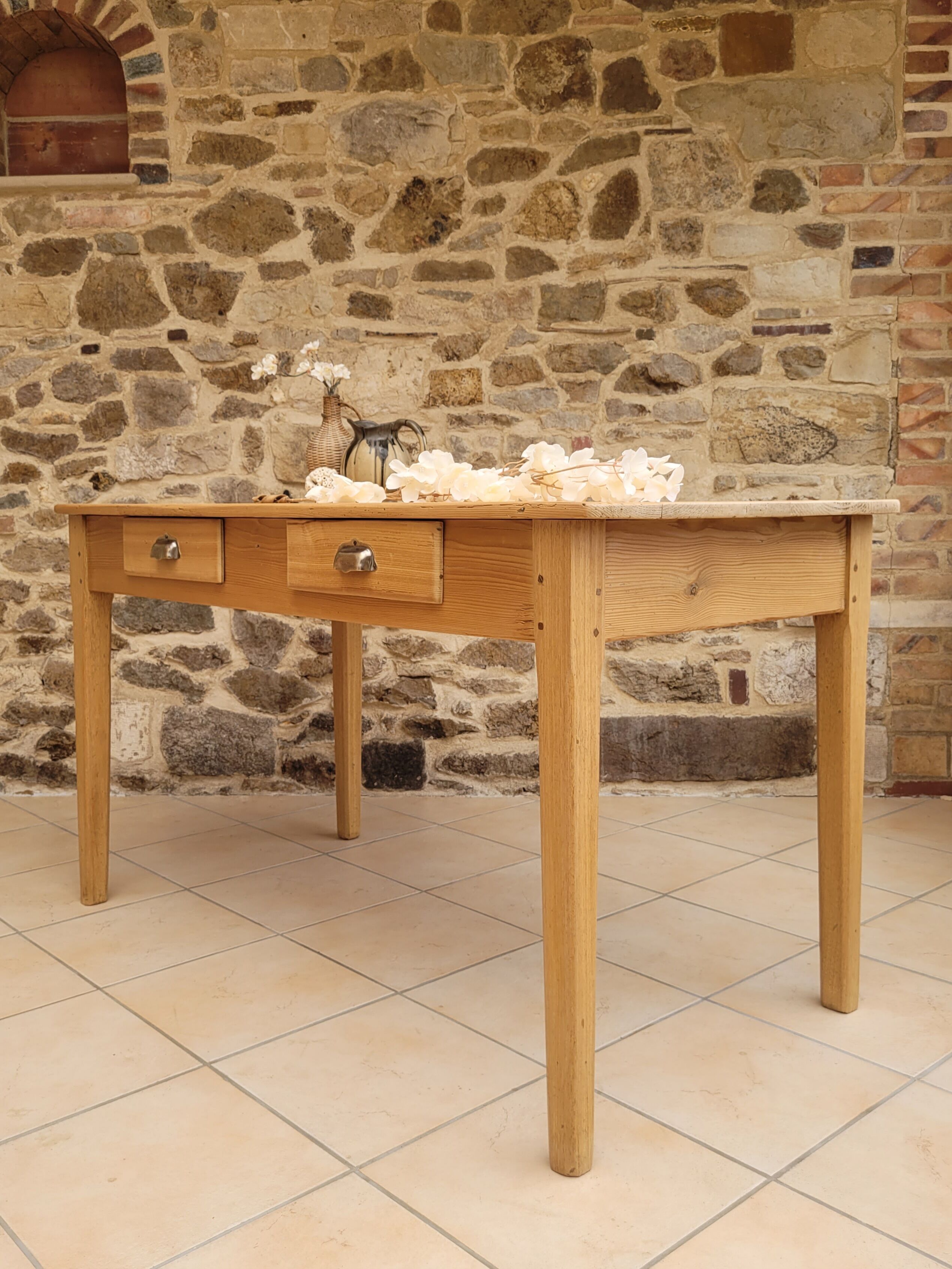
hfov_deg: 53.1
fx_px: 953
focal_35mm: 26
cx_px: 476
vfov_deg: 67.3
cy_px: 634
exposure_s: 1/132
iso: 40
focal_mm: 5.4
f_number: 1.8
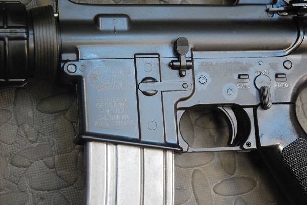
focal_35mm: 90
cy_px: 102
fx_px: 768
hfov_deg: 22.6
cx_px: 154
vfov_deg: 15.2
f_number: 4.5
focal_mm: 60
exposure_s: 1/30
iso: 1600
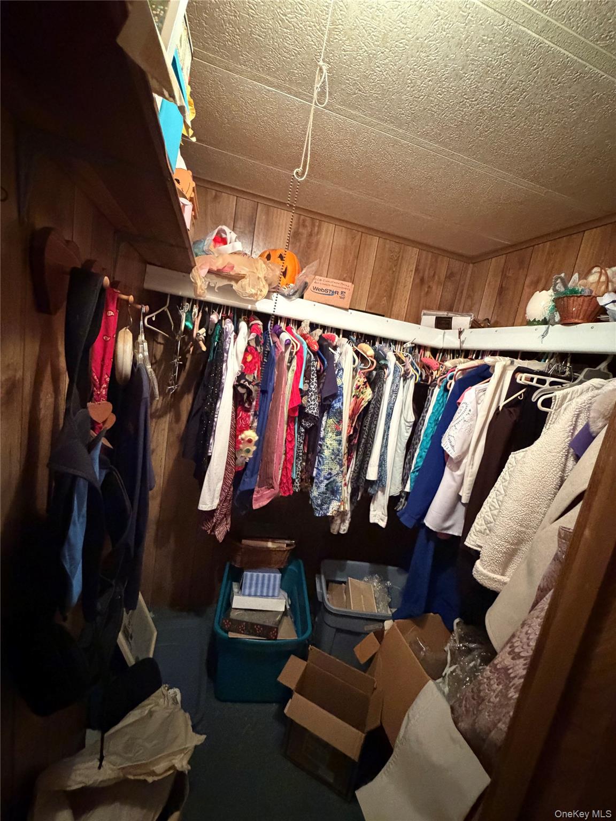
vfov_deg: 102.1
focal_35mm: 14
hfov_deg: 85.7
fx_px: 332
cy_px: 410
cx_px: 308
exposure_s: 1/40
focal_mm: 2.22
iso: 1250
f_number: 2.2
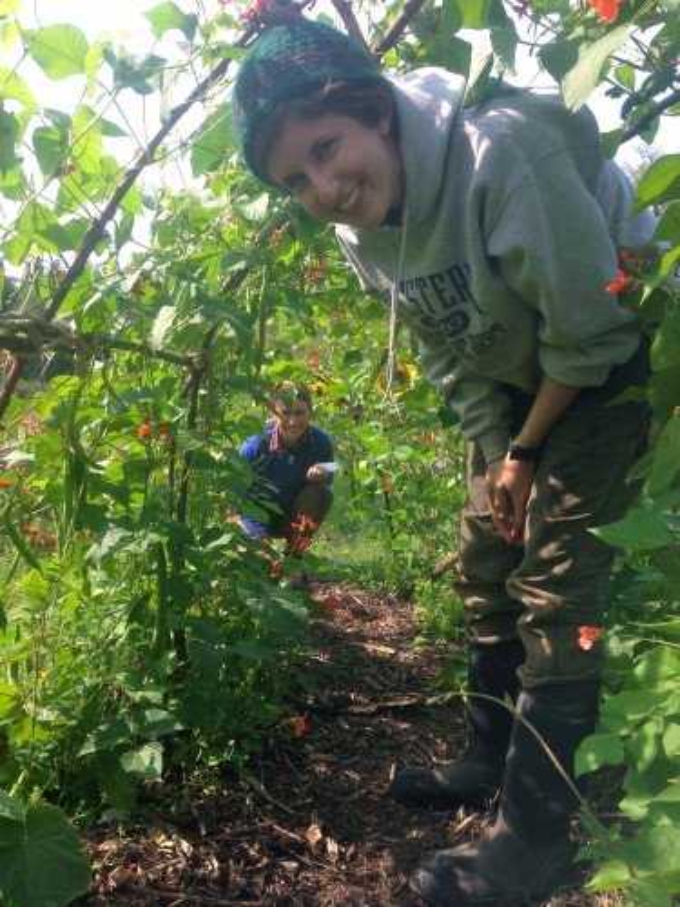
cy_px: 454
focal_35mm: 33
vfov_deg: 55.4
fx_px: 864
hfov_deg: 42.9
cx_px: 340
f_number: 2.4
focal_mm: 4.12
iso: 50
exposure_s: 1/502
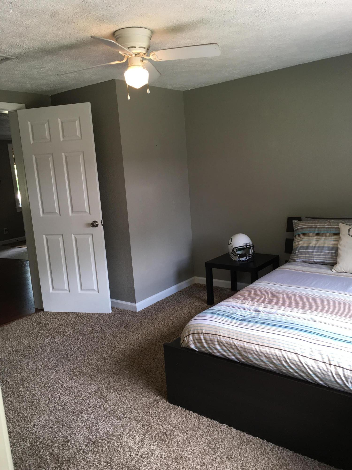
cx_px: 176
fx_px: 393
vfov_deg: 61.7
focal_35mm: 29
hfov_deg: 48.2
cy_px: 235
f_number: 2.2
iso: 40
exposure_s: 1/30
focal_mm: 4.15
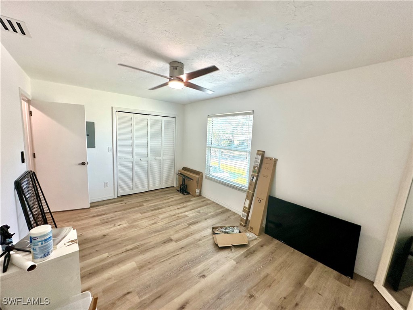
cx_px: 206
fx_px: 167
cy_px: 155
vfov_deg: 85.7
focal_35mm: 14
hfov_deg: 102.1
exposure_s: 1/100
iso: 125
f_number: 2.2
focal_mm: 2.22
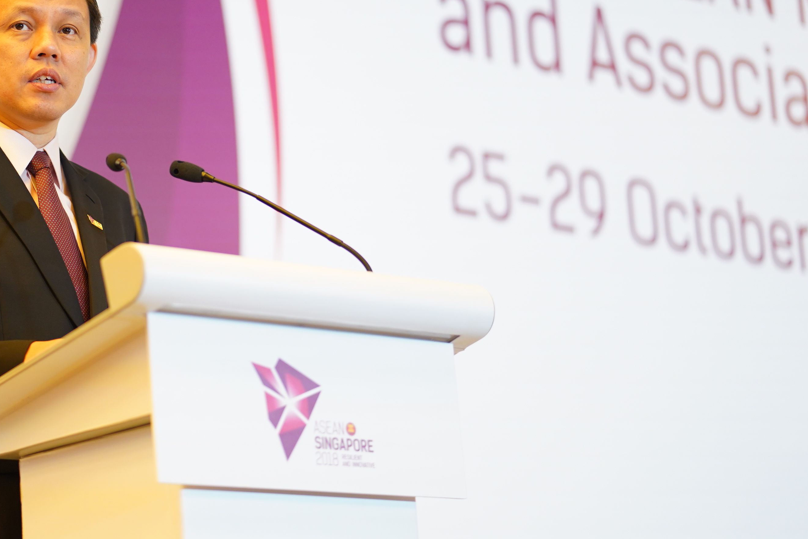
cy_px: 199
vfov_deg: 10.9
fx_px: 2828
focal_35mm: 126
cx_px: 230
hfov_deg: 16.2
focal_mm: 85
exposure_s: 1/125
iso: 1250
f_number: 1.8
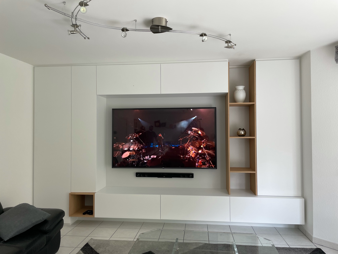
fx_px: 254
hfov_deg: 67.3
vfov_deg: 53.1
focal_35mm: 26
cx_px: 169
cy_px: 127
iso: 64
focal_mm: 4.2
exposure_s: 1/121
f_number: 1.6
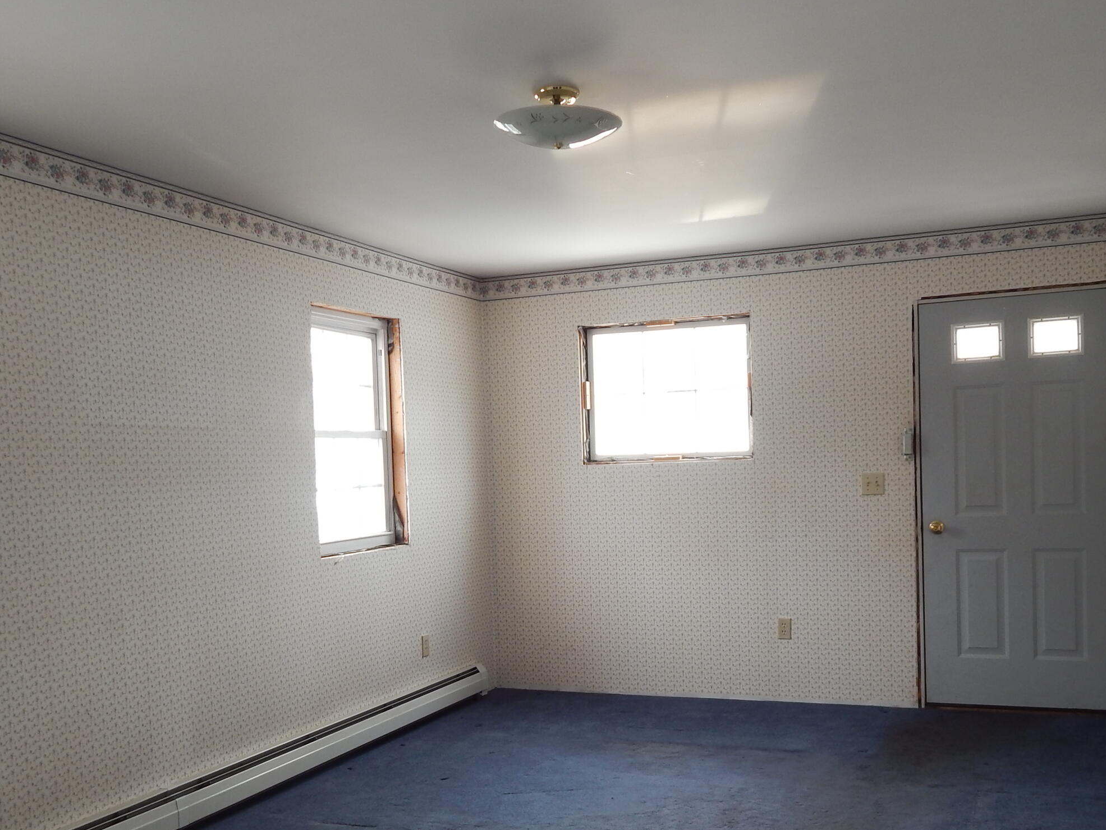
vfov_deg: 40.4
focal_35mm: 35
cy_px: 526
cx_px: 590
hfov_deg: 52.6
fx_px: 1118
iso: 125
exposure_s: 1/30
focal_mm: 4
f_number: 3
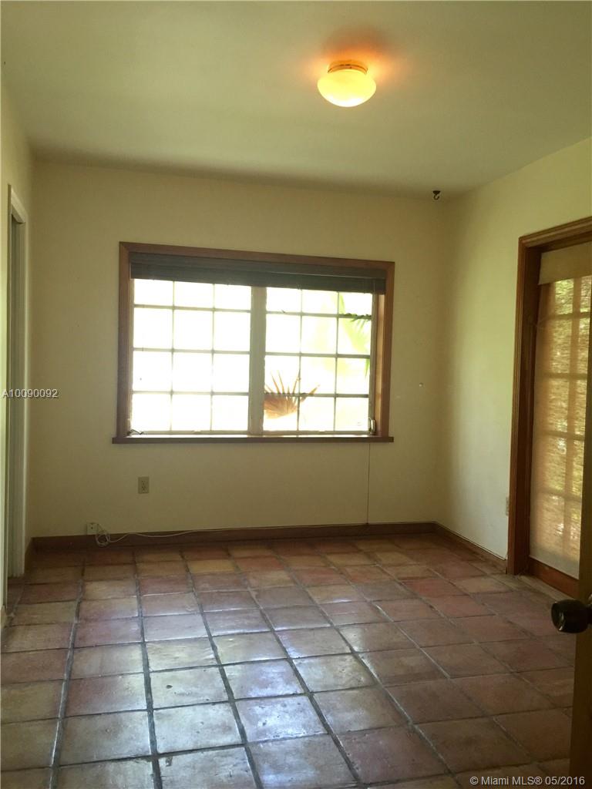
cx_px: 296
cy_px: 394
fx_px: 661
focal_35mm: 29
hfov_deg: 48.2
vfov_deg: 61.7
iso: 125
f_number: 2.2
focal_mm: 4.15
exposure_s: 1/10
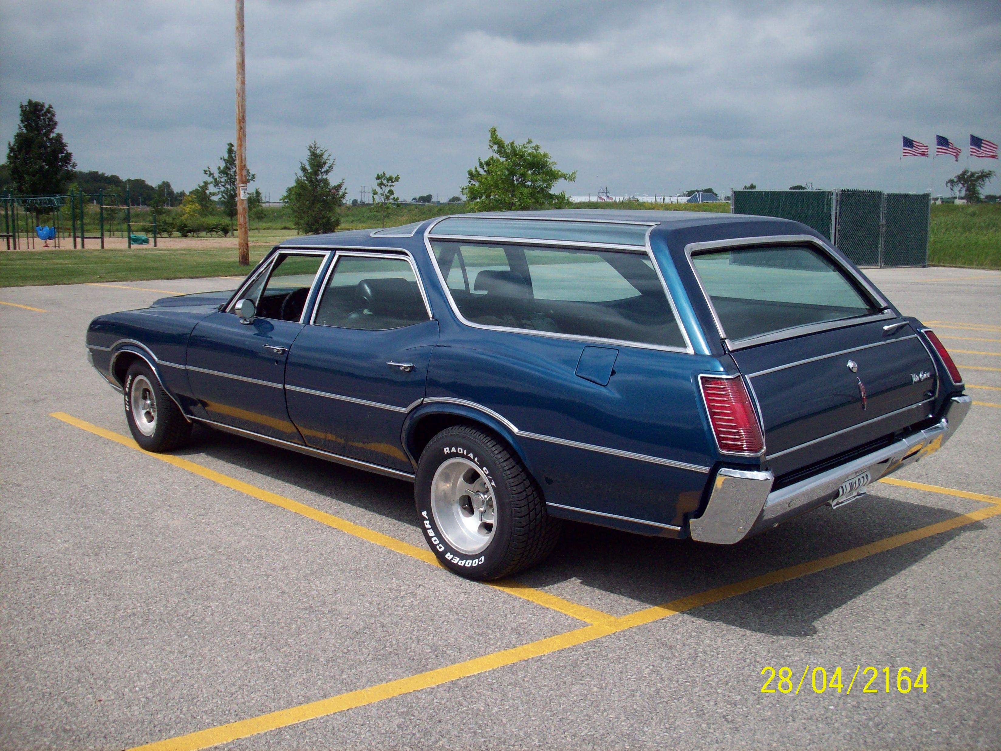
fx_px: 1070
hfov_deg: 50.1
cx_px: 500
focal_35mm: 37
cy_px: 376
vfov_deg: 38.7
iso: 80
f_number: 5.6
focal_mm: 6.2
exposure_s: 1/521
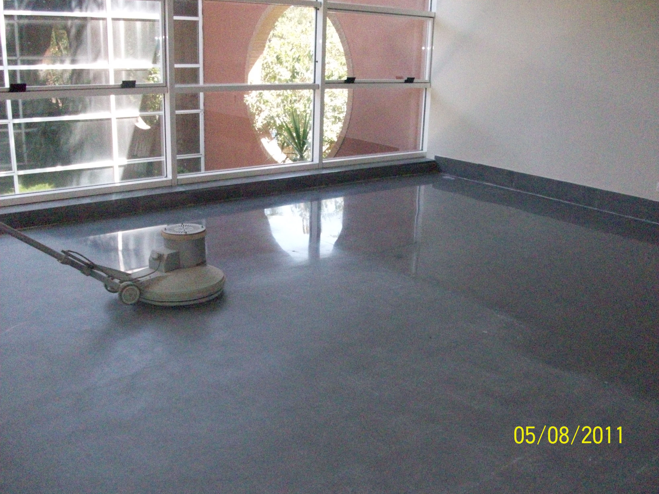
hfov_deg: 54.0
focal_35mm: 34
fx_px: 647
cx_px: 330
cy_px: 247
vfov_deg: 41.8
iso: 800
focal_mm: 5.7
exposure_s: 1/128
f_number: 2.8
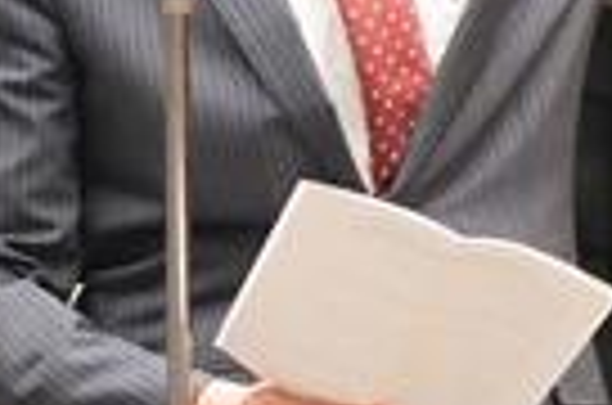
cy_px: -101
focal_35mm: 552
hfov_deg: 3.7
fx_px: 9362
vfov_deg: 2.5
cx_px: 634
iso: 6400
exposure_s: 1/60
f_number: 5
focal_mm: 100
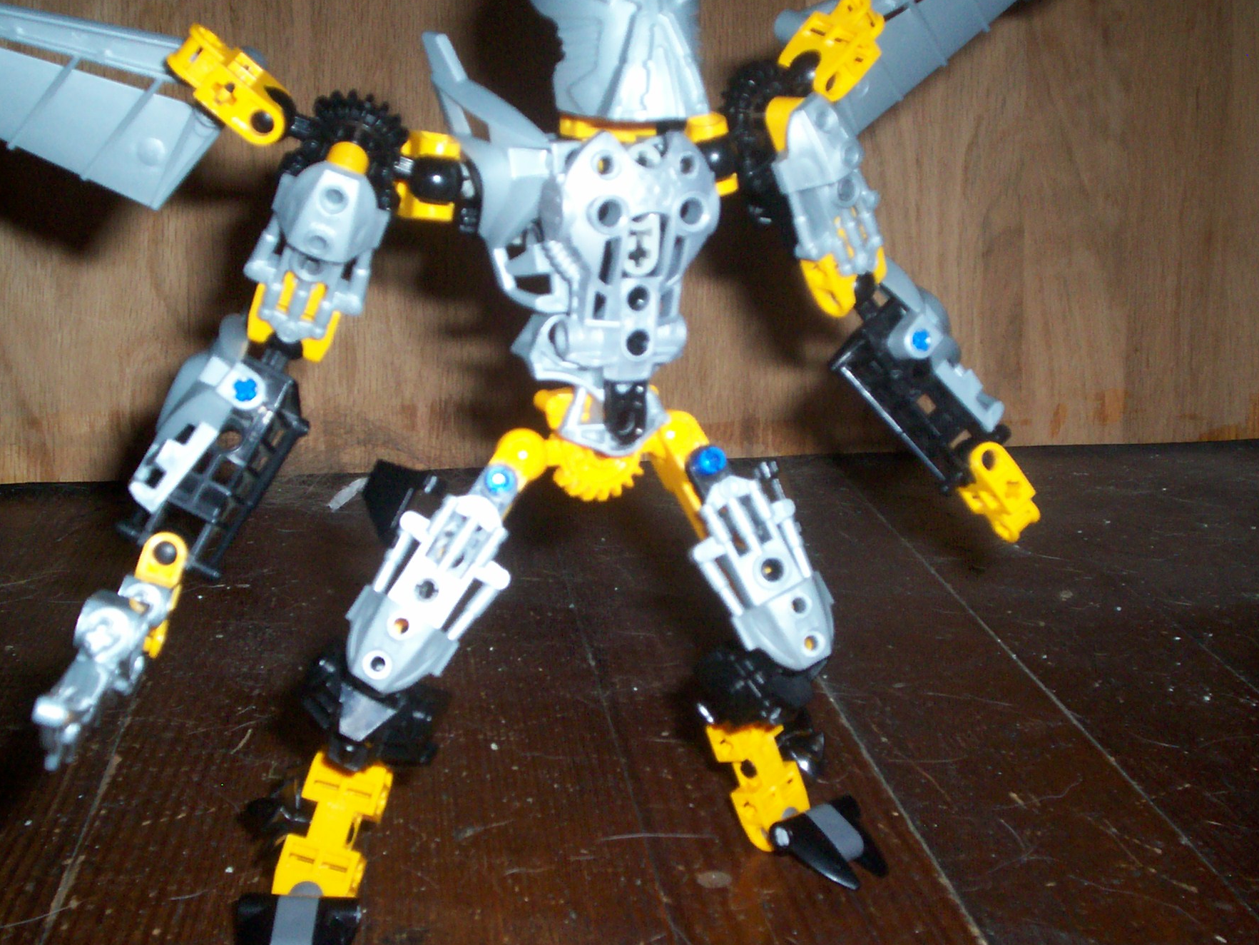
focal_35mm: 47
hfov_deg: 40.4
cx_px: 638
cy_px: 482
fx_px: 1710
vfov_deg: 30.9
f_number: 4.5
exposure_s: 1/64
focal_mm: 5.9
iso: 140
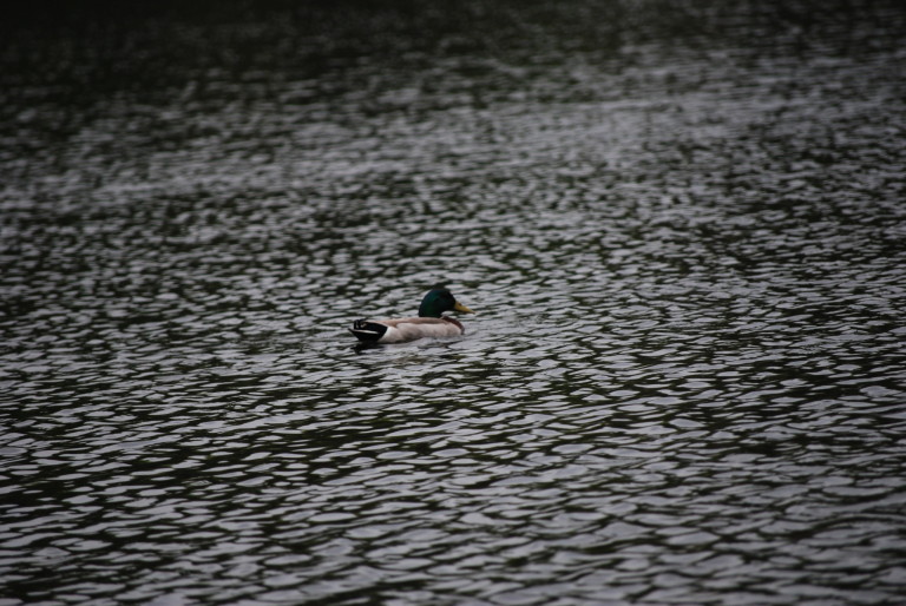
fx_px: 7558
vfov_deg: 4.6
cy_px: 303
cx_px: 453
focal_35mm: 300
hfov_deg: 6.9
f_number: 5.6
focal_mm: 200
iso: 400
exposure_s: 1/200
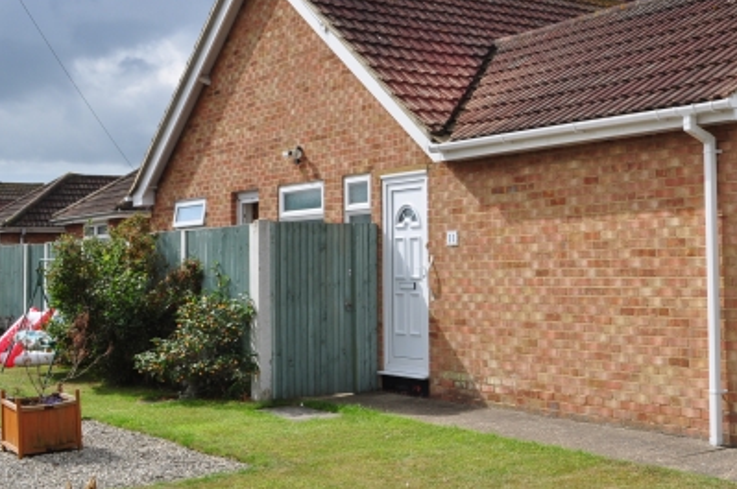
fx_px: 1145
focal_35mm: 56
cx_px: 569
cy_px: 190
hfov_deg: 34.8
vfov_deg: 24.1
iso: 200
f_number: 11
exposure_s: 1/320
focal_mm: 24
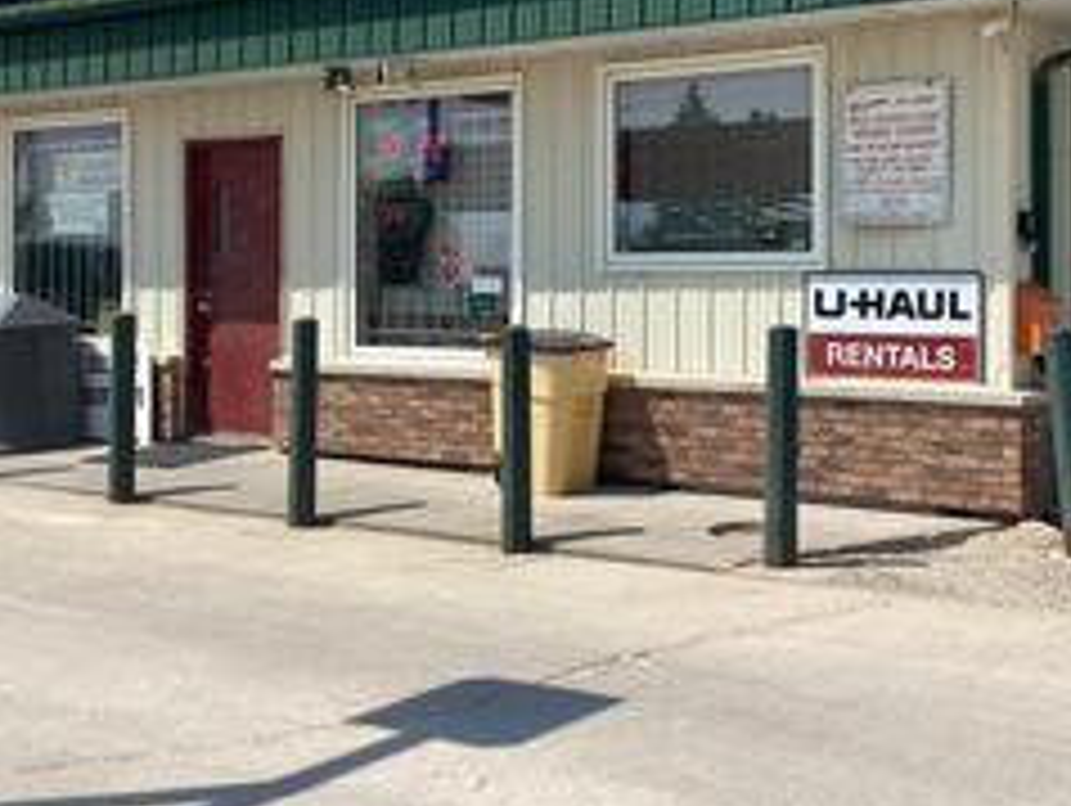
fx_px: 1610
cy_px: 279
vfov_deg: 27.9
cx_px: 608
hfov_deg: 36.7
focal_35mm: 52
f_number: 2.4
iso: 25
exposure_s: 1/1773
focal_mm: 3.3
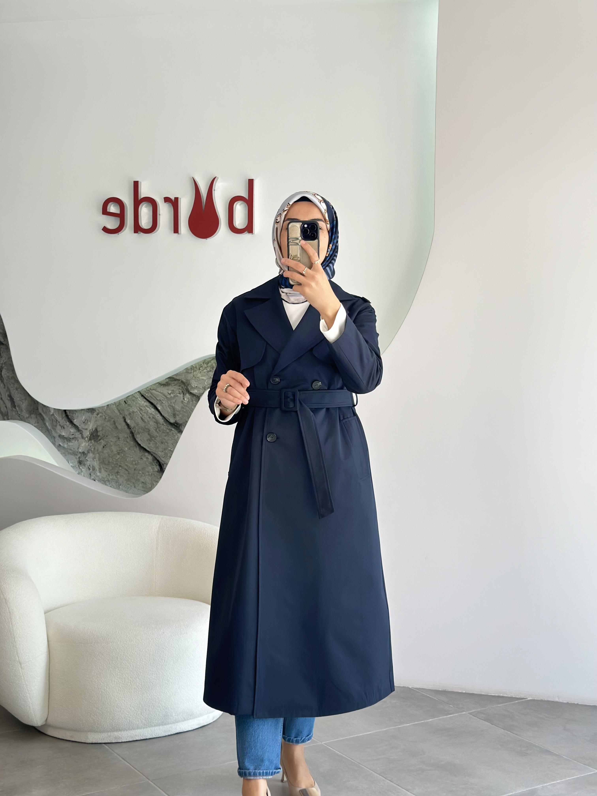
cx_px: 298
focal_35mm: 48
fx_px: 1104
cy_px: 398
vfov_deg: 39.7
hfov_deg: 30.3
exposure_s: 1/302
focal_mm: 6.86
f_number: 1.78
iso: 80
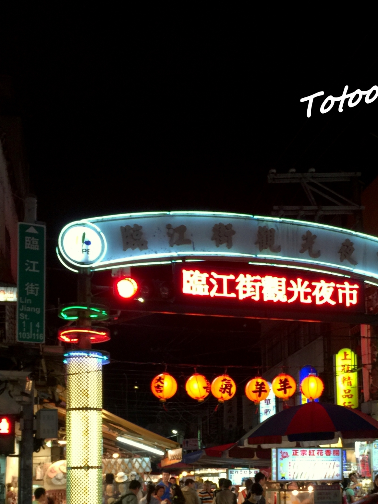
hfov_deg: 28.3
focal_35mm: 51
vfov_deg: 36.0
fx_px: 742
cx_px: 269
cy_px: 416
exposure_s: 1/15
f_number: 2.2
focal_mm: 4.15
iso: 50
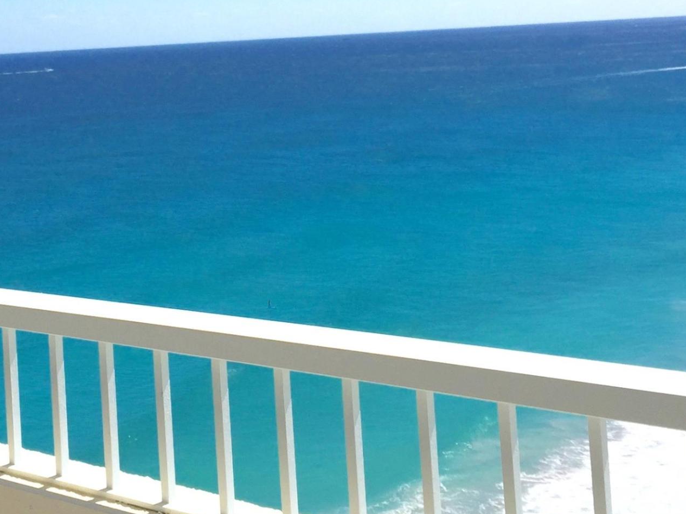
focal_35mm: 66
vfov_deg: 21.8
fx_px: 1308
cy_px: 62
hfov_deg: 29.2
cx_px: 233
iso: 32
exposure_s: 1/3968
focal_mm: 4.15
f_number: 2.2
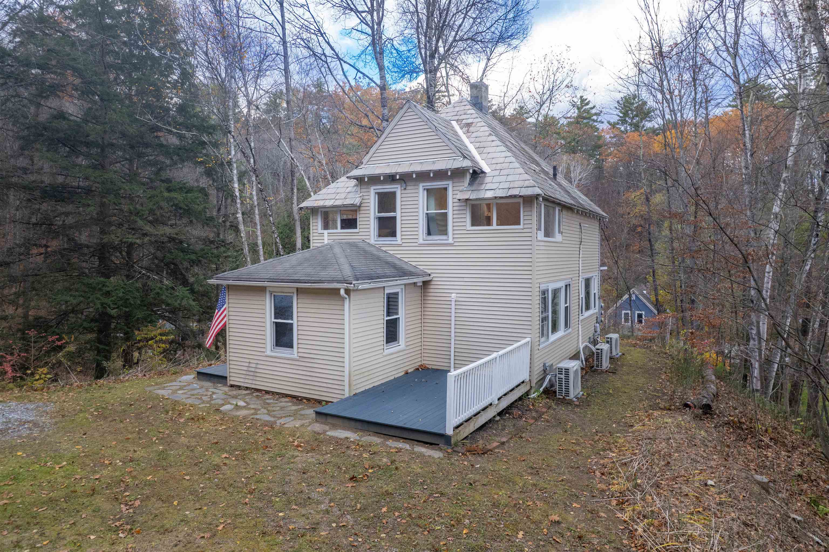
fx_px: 506
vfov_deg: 57.2
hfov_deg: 78.6
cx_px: 414
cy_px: 276
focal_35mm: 22
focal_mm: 8.38
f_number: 2.8
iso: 110
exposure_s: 1/30
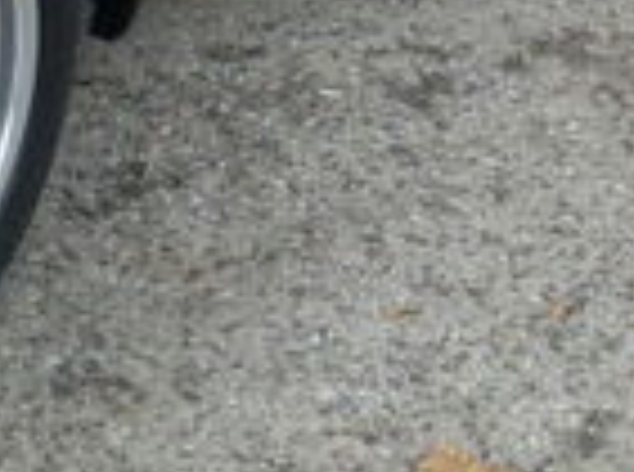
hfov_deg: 6.1
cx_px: -531
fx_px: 5791
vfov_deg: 4.6
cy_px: -279
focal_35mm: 317
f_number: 4.7
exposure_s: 1/60
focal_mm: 10.3
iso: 320
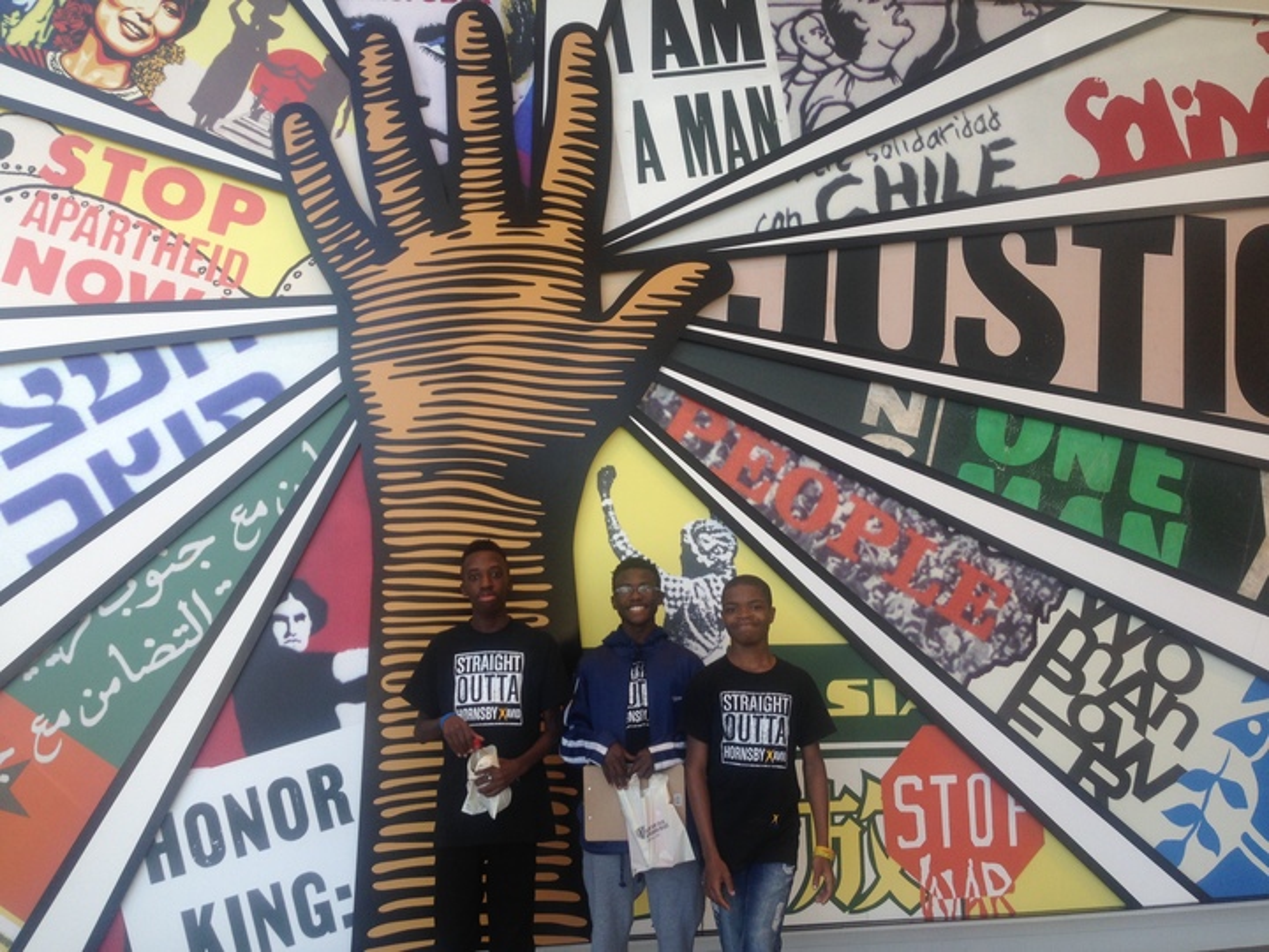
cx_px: 634
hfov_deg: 55.4
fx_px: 1210
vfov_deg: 42.9
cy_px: 476
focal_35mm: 33
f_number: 2.4
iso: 50
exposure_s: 1/123
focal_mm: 4.12
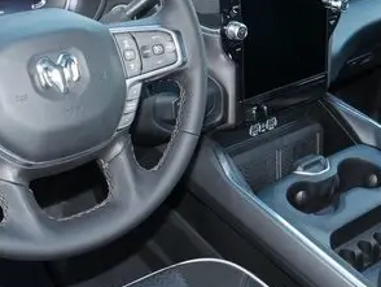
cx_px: 235
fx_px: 672
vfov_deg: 24.0
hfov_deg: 31.5
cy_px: 119
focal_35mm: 61
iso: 800
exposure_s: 1/60
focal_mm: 14
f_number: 5
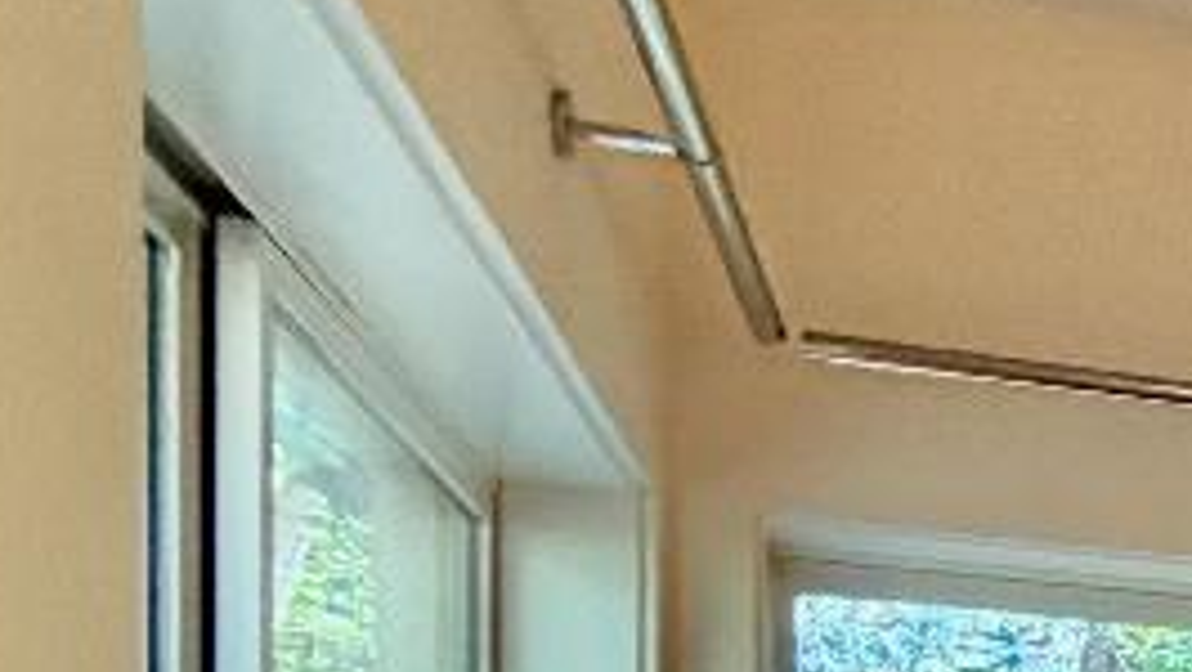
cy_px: 1136
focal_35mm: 86
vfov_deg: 13.0
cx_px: 3007
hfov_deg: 14.2
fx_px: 2720
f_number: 2.2
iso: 250
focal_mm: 2.22
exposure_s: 1/60
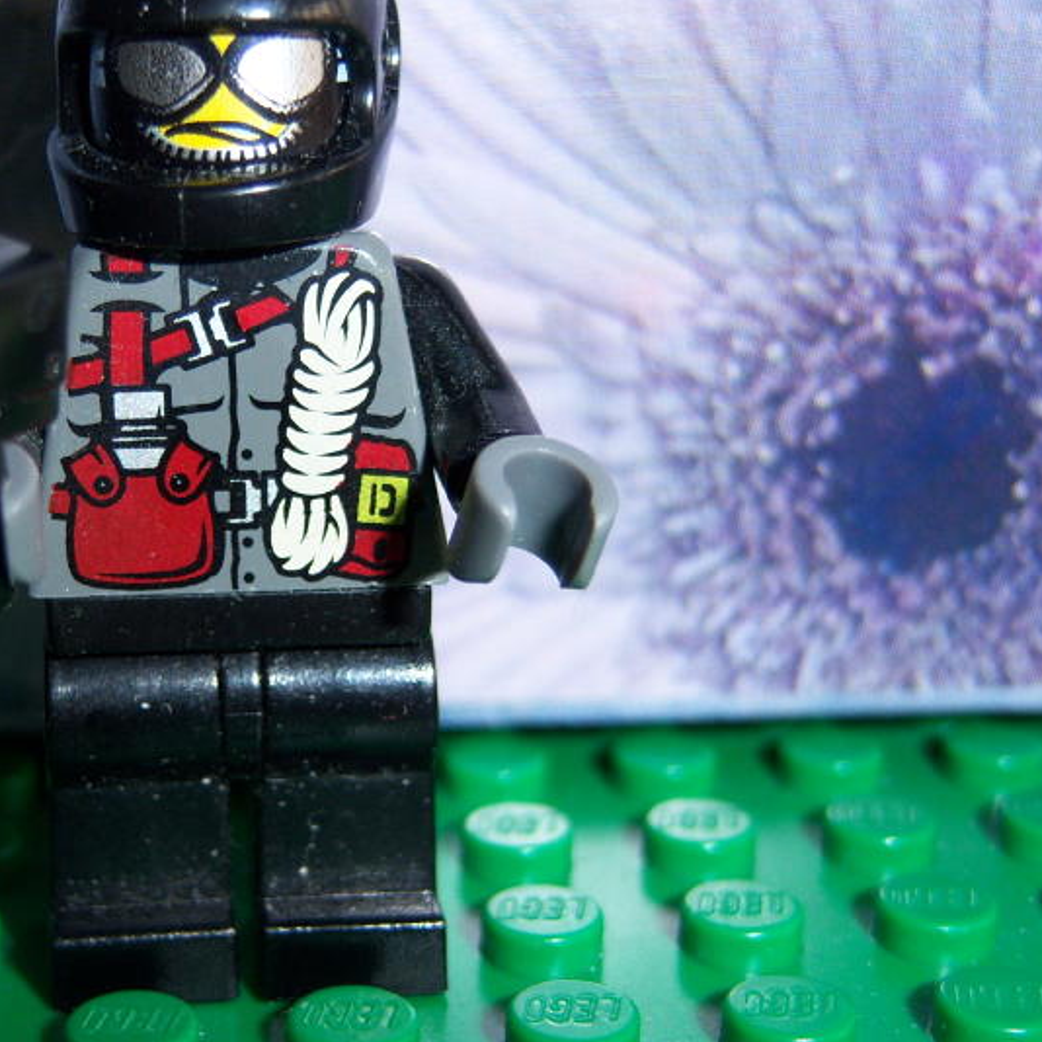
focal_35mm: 61
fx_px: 2077
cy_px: 529
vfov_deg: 28.2
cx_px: 261
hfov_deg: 27.8
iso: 80
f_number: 2.8
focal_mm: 7.5
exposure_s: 1/60
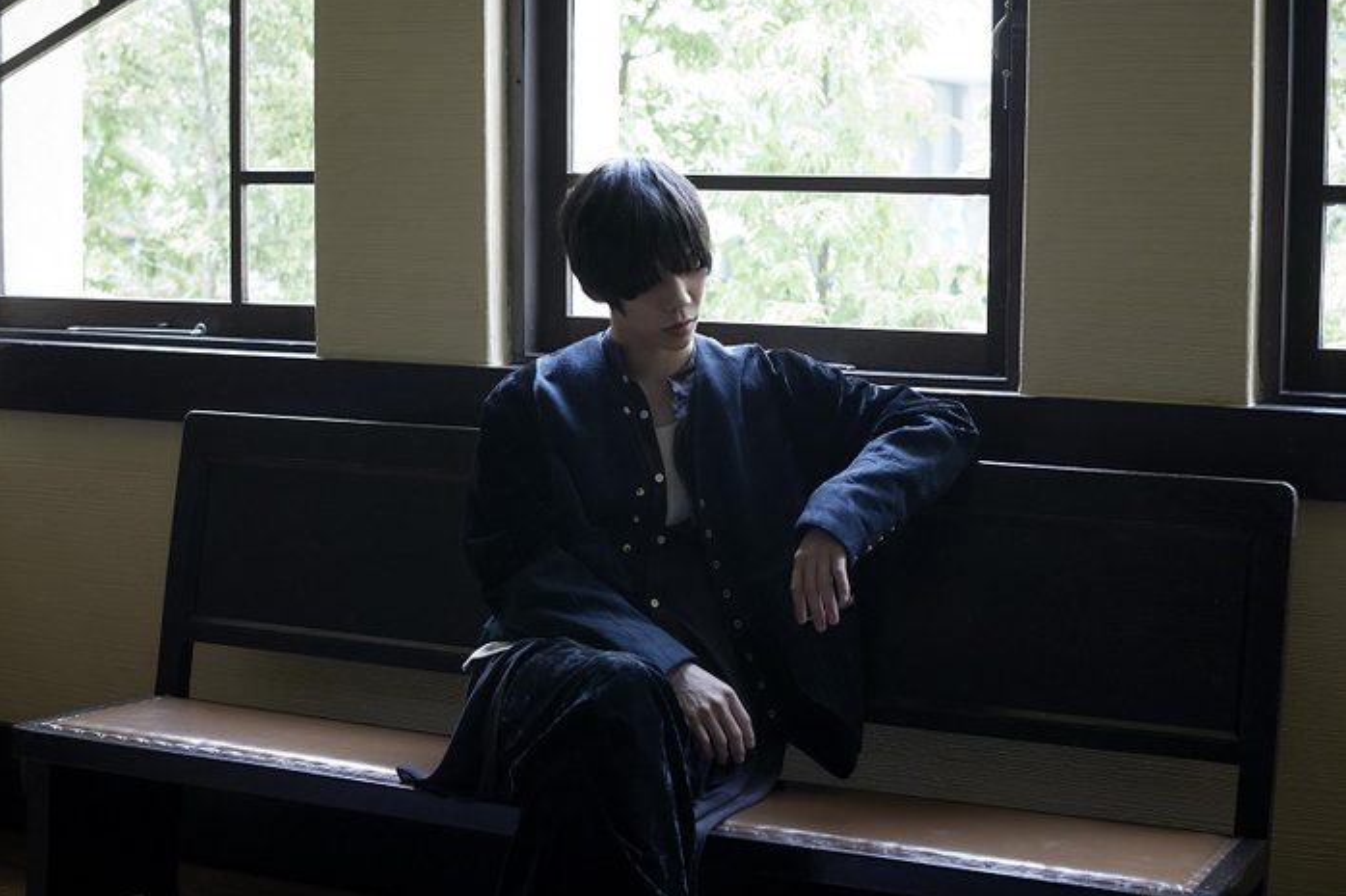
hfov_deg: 33.9
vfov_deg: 23.0
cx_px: 665
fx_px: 2205
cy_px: 446
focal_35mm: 59
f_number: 5
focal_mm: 58
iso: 1600
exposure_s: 1/125
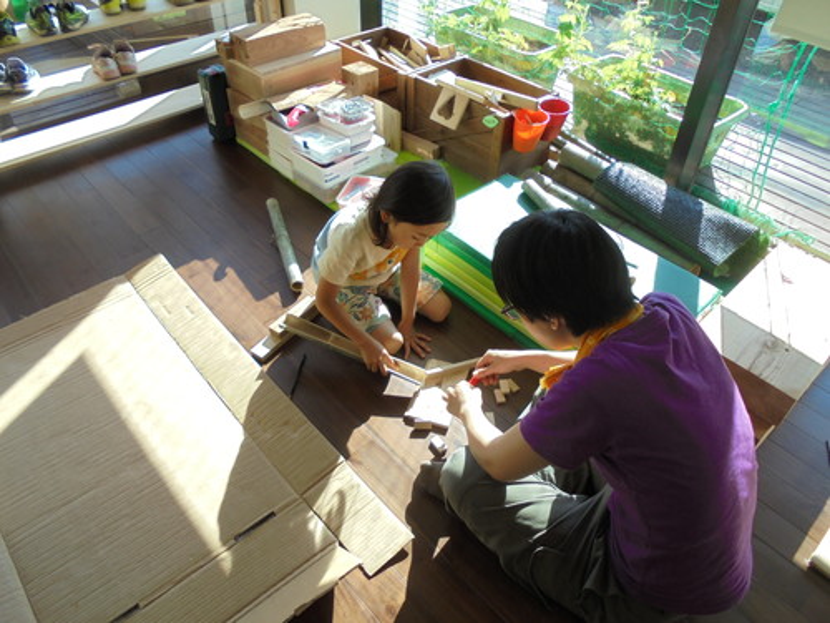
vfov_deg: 53.1
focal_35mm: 26
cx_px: 415
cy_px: 312
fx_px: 623
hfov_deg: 67.3
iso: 100
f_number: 3.5
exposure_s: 1/160
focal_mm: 4.6
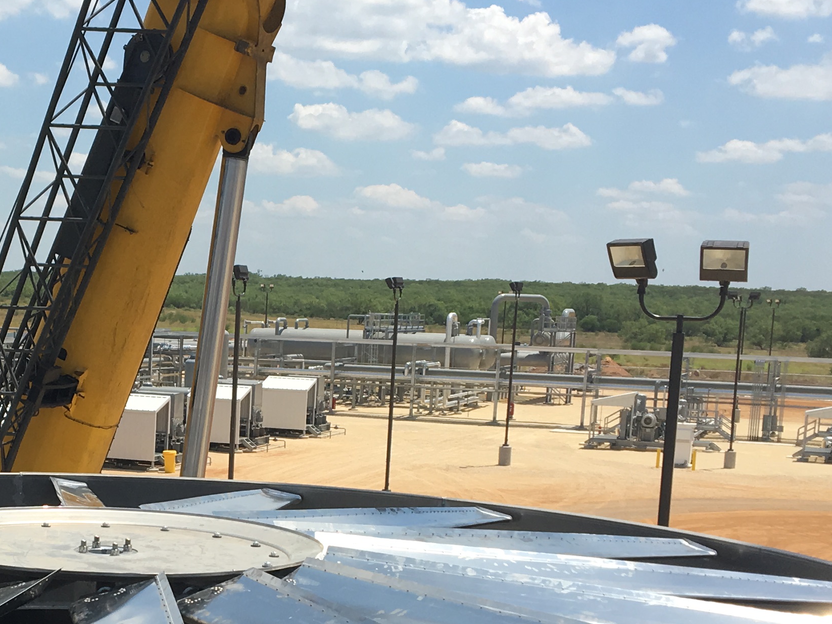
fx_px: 1706
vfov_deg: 20.4
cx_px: 151
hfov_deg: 26.8
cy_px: 539
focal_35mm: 71
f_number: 2.2
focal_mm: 4.15
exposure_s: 1/1972
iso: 25
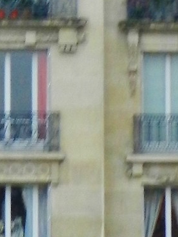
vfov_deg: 3.1
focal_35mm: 642
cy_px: 63
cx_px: 4
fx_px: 4407
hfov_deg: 2.3
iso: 400
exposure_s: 1/15
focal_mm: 17.7
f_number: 4.6
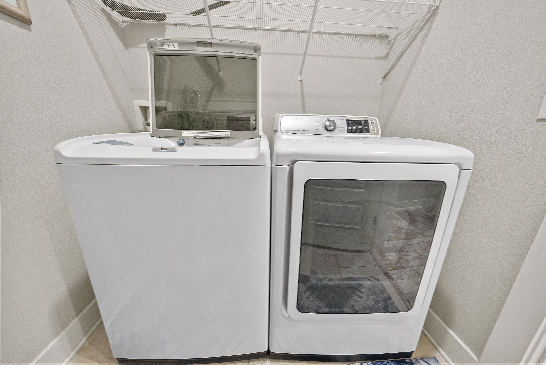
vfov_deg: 90.1
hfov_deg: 112.6
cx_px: 273
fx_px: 182
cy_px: 182
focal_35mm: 12
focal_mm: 12
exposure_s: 1/4
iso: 1600
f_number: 7.1
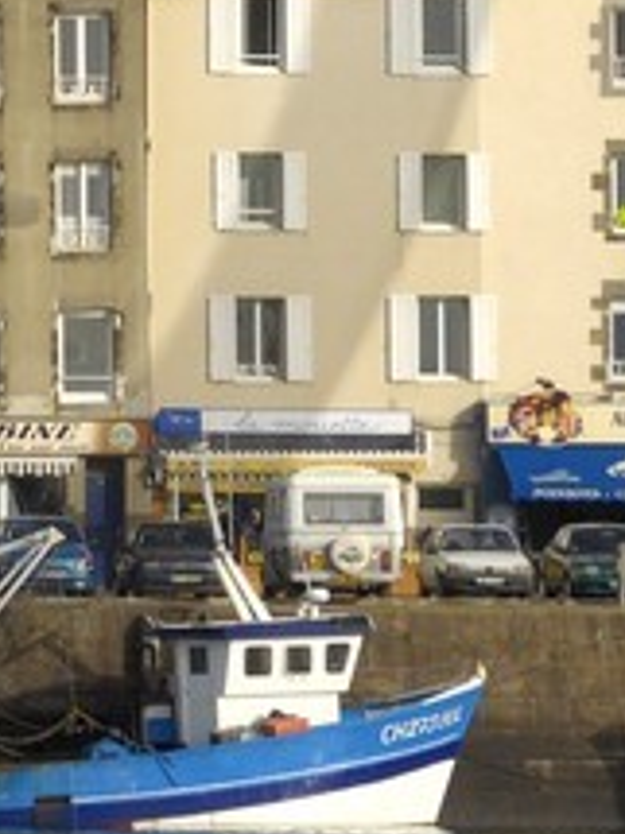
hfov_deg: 2.8
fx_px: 12410
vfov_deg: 3.8
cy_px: -403
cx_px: -1079
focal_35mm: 515
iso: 100
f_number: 9
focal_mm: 48
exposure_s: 1/160
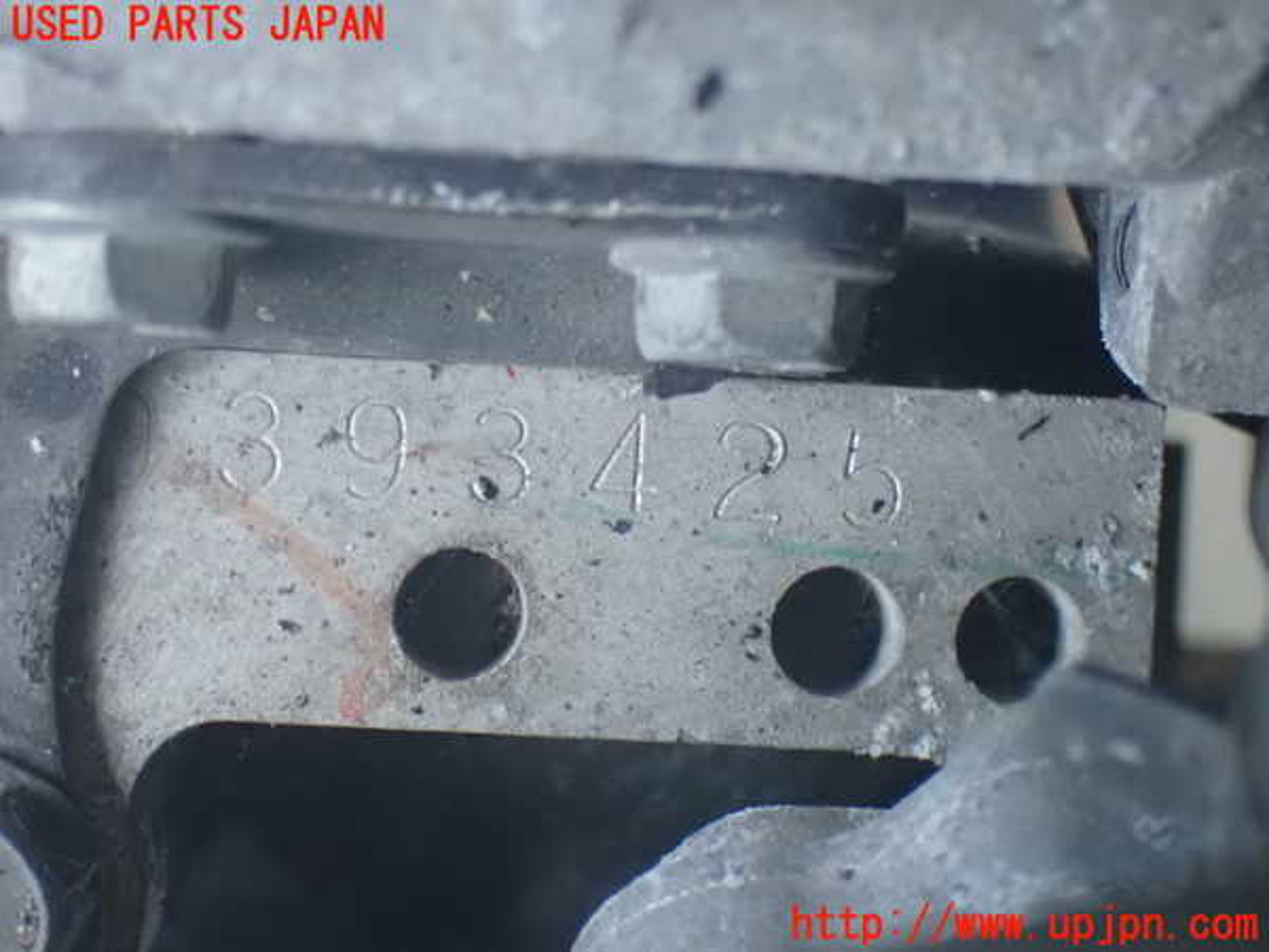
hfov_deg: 25.3
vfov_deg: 19.1
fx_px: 2823
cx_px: 634
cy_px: 476
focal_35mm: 77
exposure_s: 1/60
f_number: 4.1
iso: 1600
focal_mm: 13.65
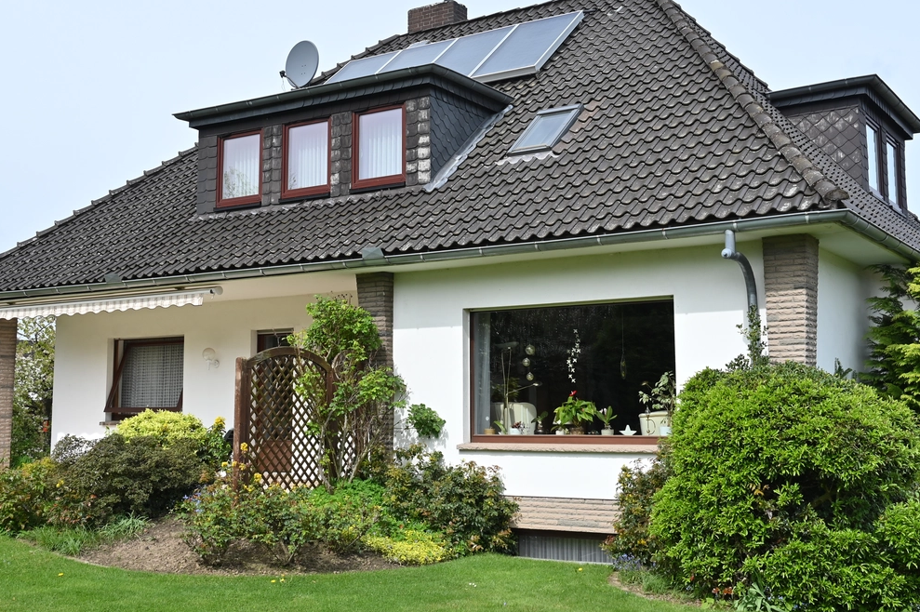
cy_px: 282
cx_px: 480
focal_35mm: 44
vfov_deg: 30.5
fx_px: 1124
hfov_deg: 44.5
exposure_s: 1/100
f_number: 9
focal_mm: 29
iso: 125
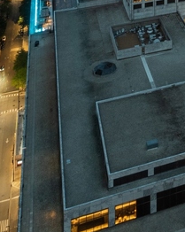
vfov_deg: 21.5
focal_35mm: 62
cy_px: -173
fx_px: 425
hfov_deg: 21.8
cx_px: 250
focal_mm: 16
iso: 500
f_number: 8
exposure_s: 2.5
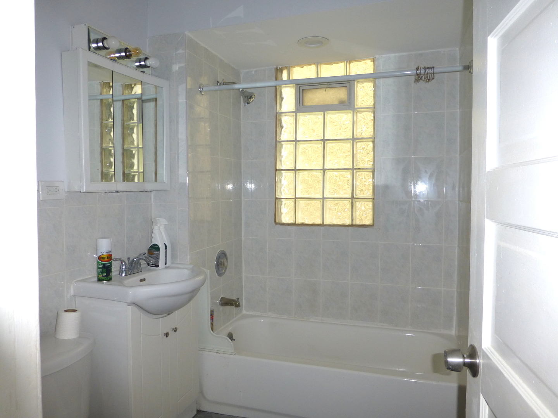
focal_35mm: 24
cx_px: 279
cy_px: 209
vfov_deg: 56.8
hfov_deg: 71.6
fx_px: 387
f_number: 3.3
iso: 100
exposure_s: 1/60
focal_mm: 4.3
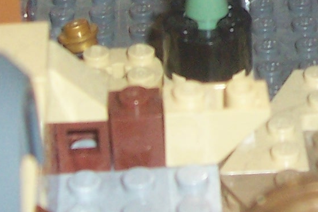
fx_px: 1440
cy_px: -90
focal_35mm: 163
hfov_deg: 12.2
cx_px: 429
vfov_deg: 8.3
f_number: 2.7
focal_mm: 5.6
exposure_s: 1/60
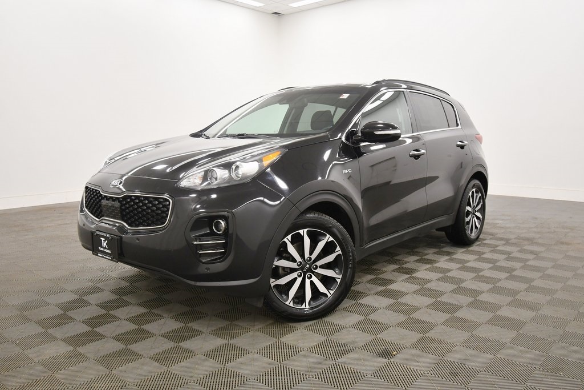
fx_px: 454
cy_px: 195
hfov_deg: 65.5
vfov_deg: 46.4
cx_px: 292
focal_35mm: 28
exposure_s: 1/125
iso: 1100
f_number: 5.6
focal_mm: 19
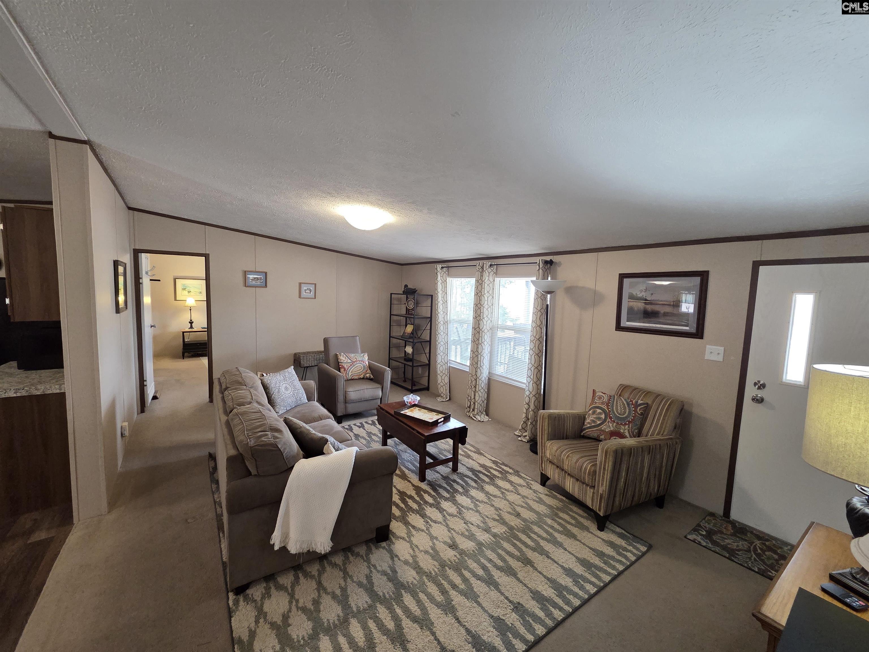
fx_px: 326
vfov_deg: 89.9
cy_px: 326
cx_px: 434
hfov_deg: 106.2
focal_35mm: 13
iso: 400
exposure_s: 1/60
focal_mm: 2.2
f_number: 2.2
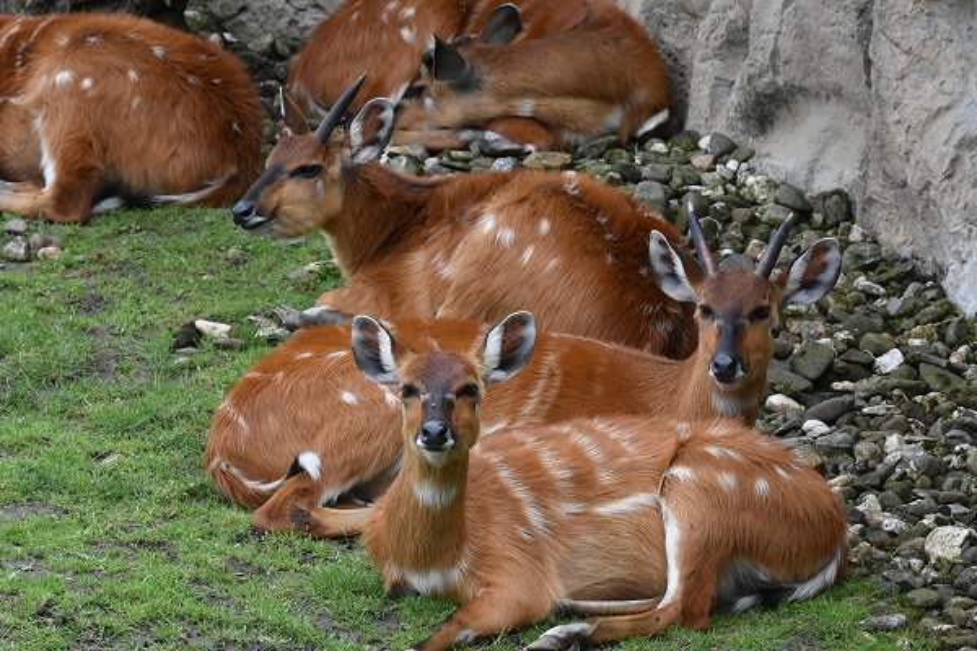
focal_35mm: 300
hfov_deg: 6.9
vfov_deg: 4.6
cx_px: 488
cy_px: 326
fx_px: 8141
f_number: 11
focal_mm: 200
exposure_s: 1/320
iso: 1250
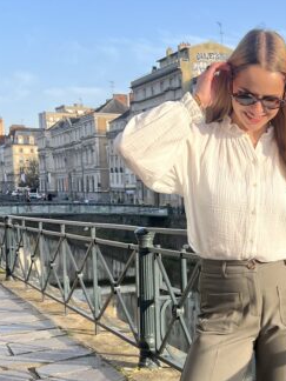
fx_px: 507
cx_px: 227
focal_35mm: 46
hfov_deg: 30.8
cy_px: 324
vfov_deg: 39.0
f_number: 1.5
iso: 50
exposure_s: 1/1326
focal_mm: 5.7
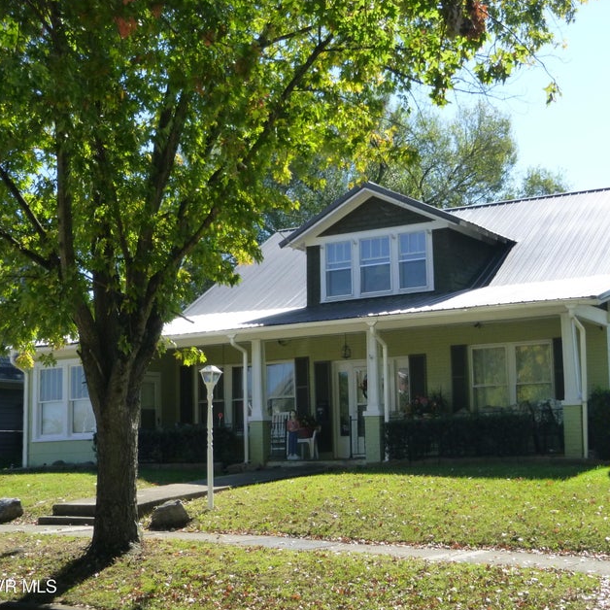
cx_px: 395
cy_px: 304
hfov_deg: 28.5
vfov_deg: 28.6
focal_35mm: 60
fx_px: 1196
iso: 160
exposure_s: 1/200
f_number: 4.9
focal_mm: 9
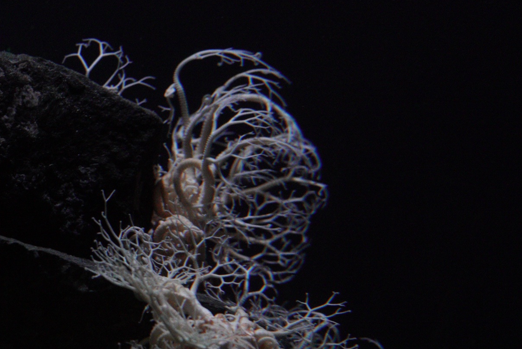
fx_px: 2612
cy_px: 230
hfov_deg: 11.4
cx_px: 232
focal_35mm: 180
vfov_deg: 7.6
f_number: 5
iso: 8000
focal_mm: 90
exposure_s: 1/161
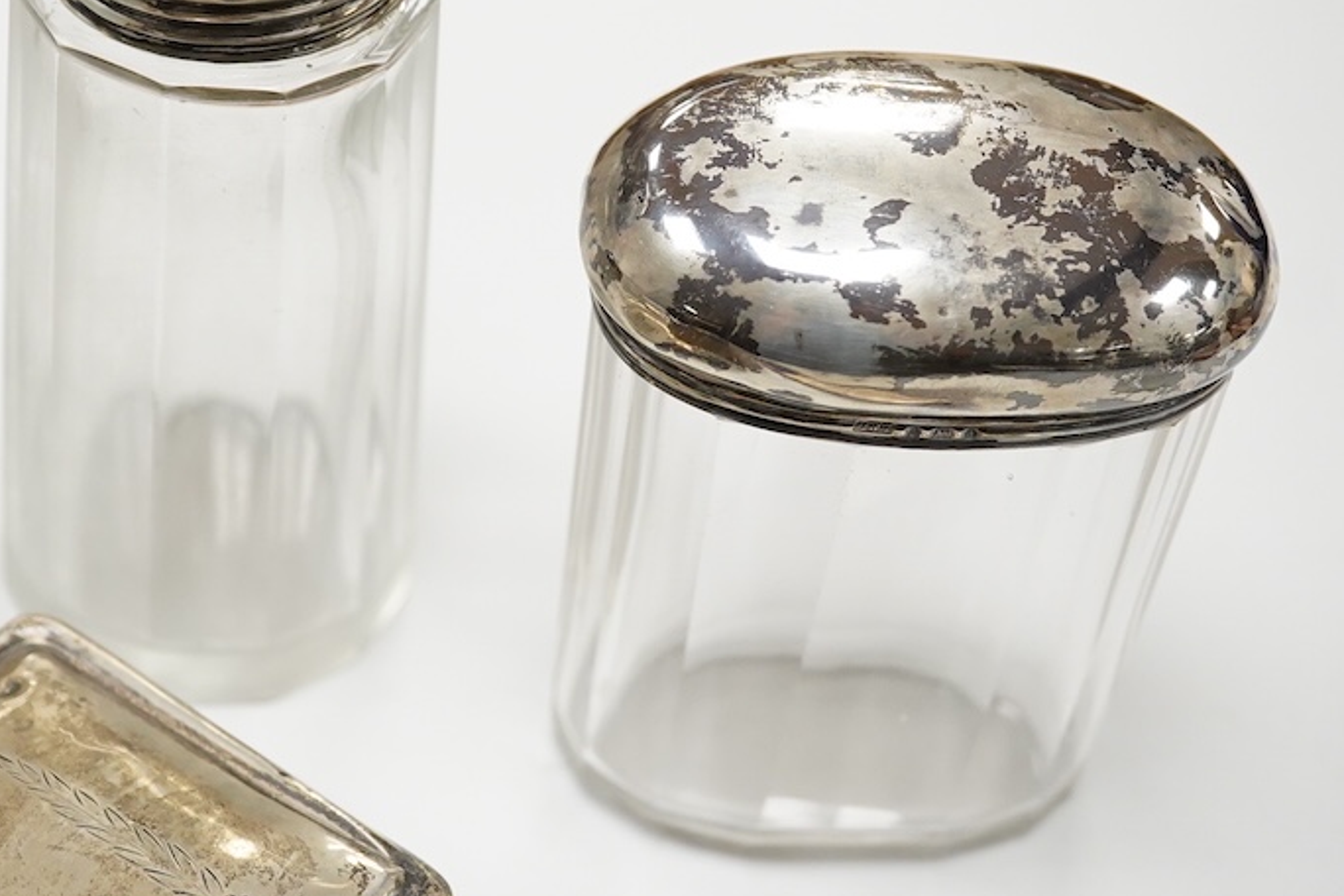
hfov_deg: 27.3
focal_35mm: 74
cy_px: 279
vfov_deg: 18.4
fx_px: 2762
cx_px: 518
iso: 2500
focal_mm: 30
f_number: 6.3
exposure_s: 1/400
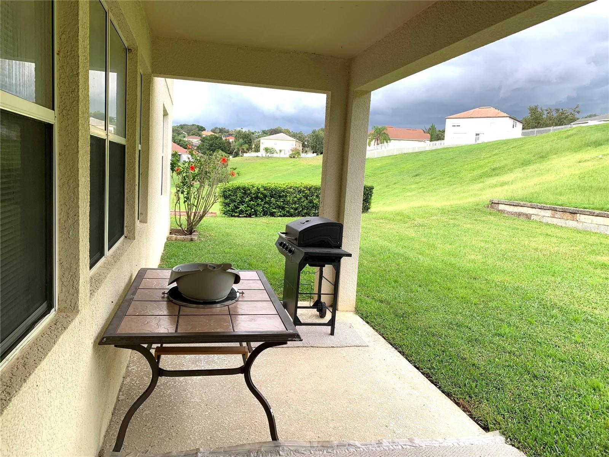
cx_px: 304
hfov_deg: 67.3
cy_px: 228
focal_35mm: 26
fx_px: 457
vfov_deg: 53.1
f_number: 1.8
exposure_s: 1/205
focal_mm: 4.25
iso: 25
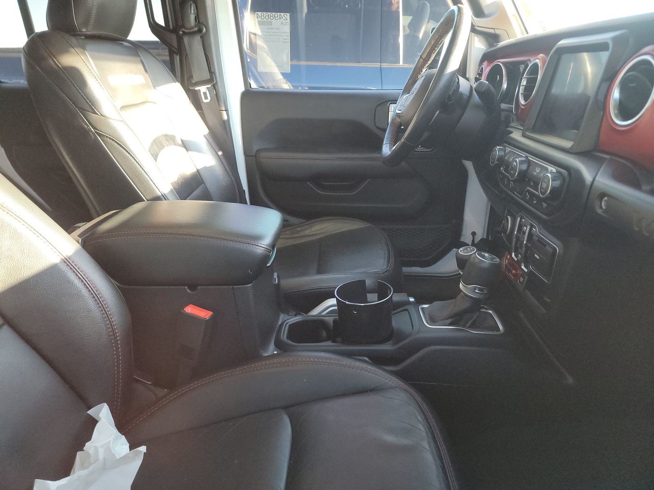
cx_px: 327
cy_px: 245
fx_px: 453
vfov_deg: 56.8
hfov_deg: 71.6
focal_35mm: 24
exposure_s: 1/59
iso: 818
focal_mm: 6.7
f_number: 1.8
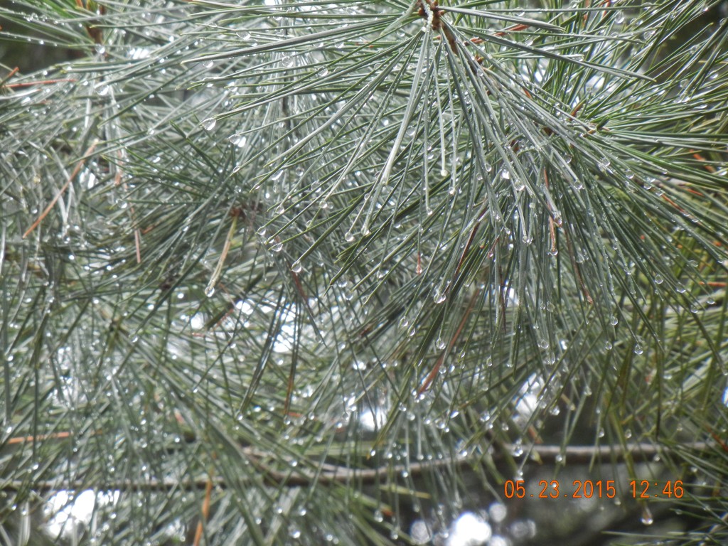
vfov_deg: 6.5
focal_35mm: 229
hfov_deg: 8.6
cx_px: 364
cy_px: 273
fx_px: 4816
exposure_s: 1/45.3
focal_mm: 41.2
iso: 400
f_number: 4.8
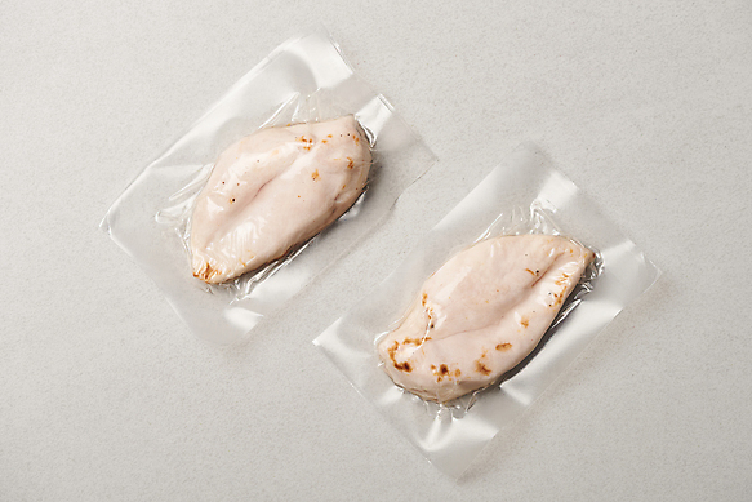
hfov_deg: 18.9
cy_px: 253
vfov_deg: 12.7
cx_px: 375
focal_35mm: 108
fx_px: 2256
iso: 50
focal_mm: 105
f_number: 8
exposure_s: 1/125
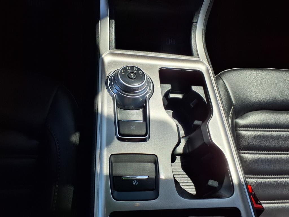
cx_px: 144
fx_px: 225
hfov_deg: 65.3
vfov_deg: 51.4
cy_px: 108
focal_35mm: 27
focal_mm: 3.58
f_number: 1.9
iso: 40
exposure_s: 1/1250
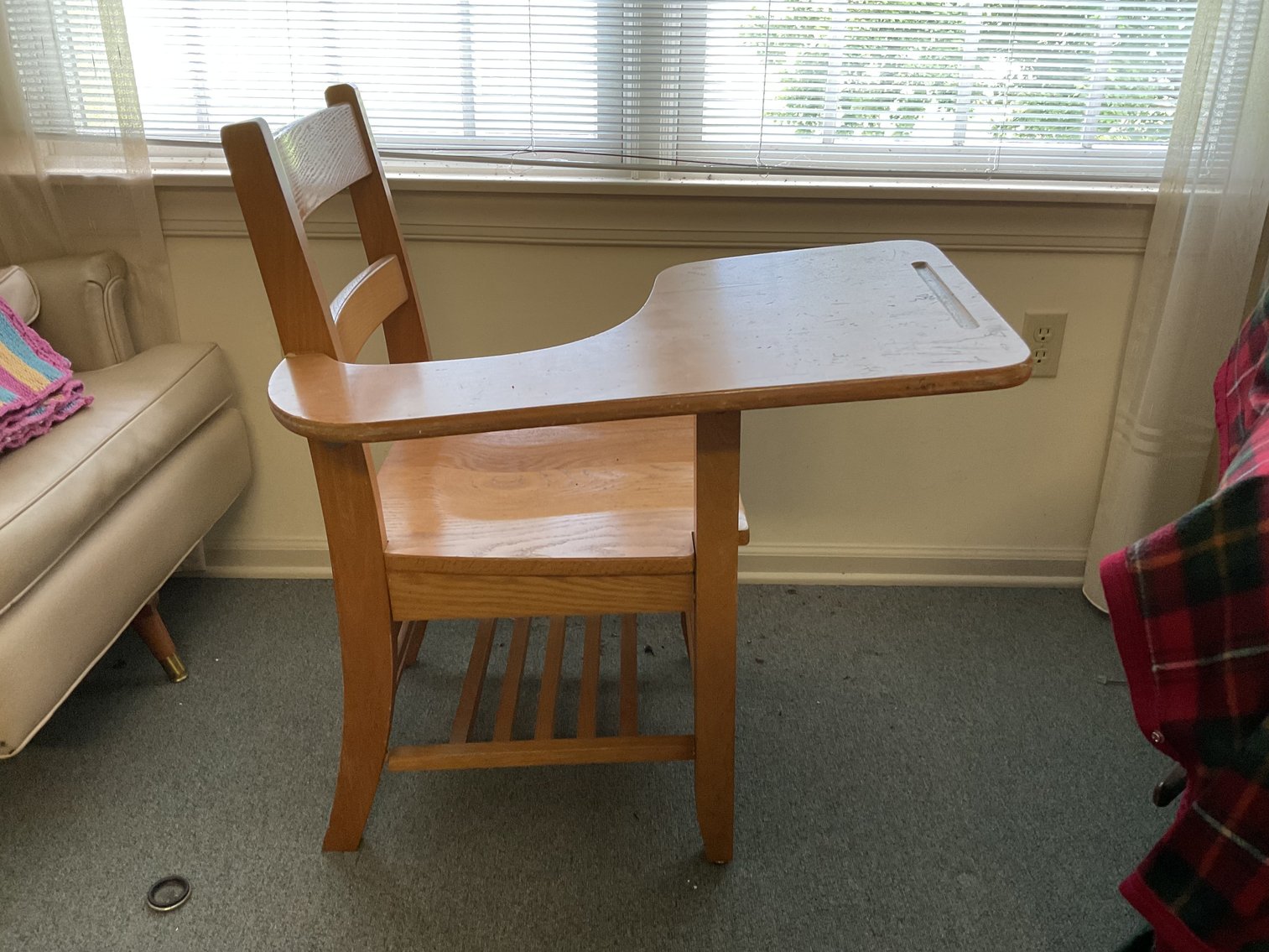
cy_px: 476
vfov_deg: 48.2
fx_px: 1063
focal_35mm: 29
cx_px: 634
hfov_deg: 61.7
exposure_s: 1/60
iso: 100
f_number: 1.8
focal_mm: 3
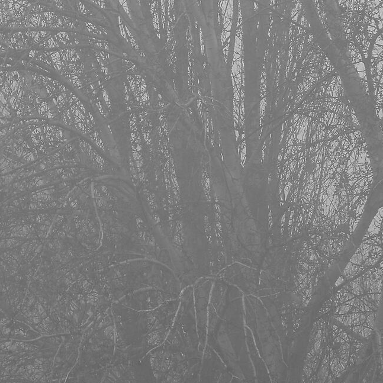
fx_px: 3392
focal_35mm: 271
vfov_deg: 6.5
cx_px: 45
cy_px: 115
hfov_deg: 6.5
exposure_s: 1/250
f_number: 2
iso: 100
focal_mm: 86
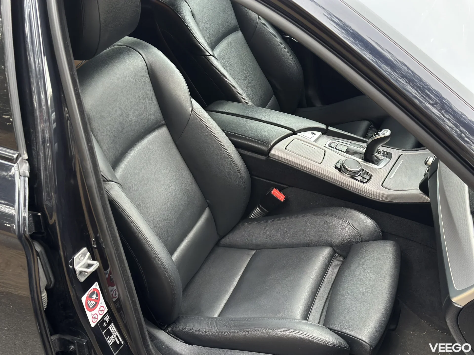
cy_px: 178
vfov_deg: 30.3
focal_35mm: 48
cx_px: 237
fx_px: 657
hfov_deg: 39.7
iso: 160
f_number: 1.78
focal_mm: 6.86
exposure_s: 1/60
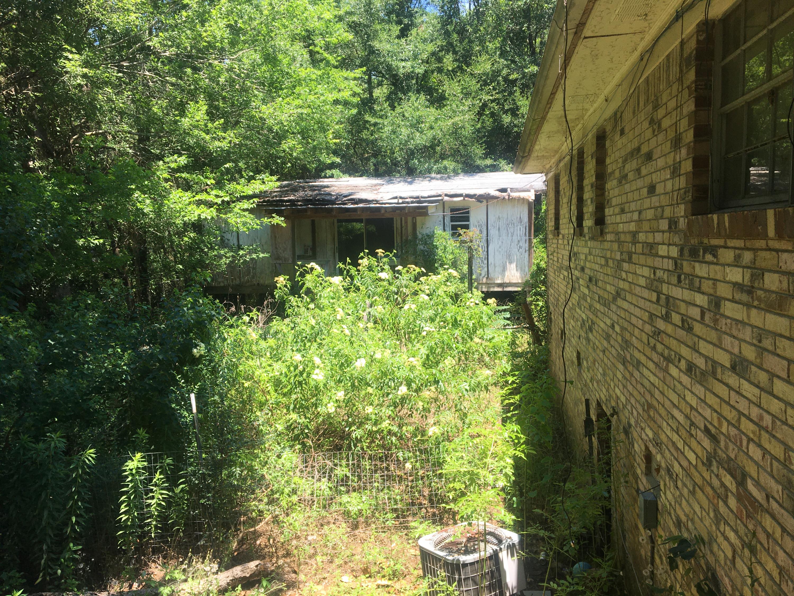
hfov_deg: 61.7
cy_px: 298
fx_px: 665
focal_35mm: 29
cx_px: 397
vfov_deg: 48.2
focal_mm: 4.15
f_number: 2.2
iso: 25
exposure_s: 1/413
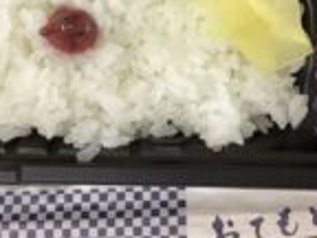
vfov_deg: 17.6
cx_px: 177
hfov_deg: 24.1
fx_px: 742
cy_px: -28
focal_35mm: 81
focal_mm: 3.3
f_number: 2.4
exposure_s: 1/60
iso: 250
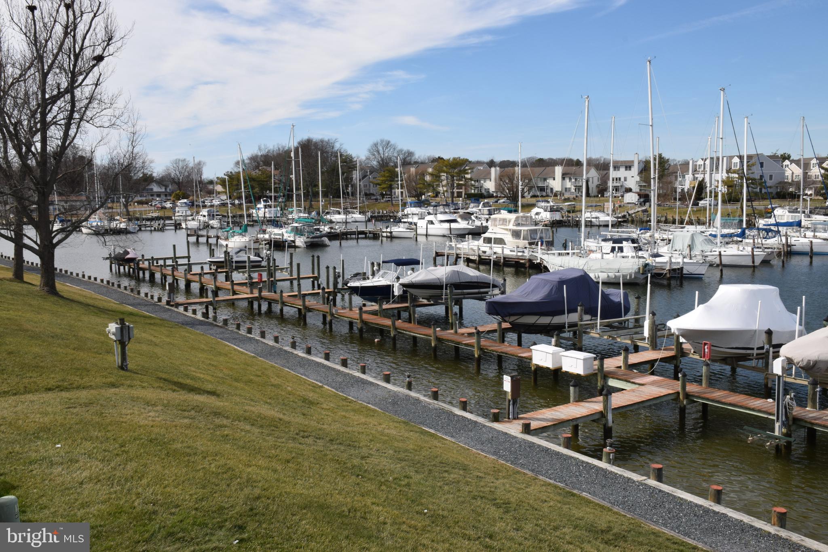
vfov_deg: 36.9
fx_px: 828
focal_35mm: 36
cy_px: 276
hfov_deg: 53.1
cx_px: 414
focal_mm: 24
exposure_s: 1/200
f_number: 18
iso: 400
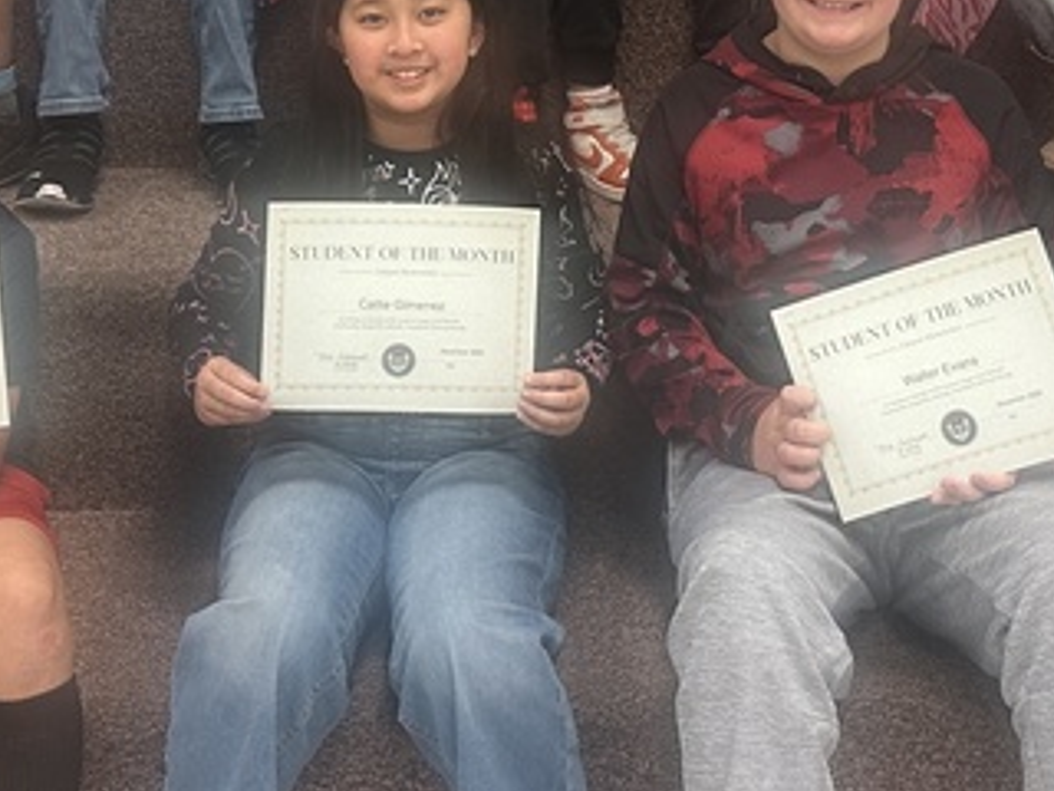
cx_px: 560
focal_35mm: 75
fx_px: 2284
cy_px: -112
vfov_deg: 18.8
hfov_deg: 26.0
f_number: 1.78
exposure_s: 1/60
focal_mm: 6.86
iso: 200
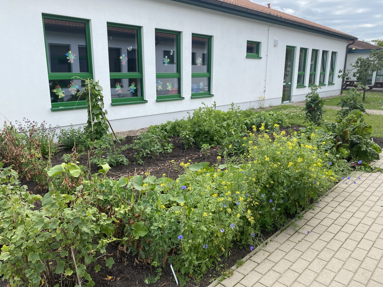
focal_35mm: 26
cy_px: 144
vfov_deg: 53.1
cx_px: 192
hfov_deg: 67.3
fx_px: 288
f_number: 1.8
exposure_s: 1/1170
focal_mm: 4.25
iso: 32
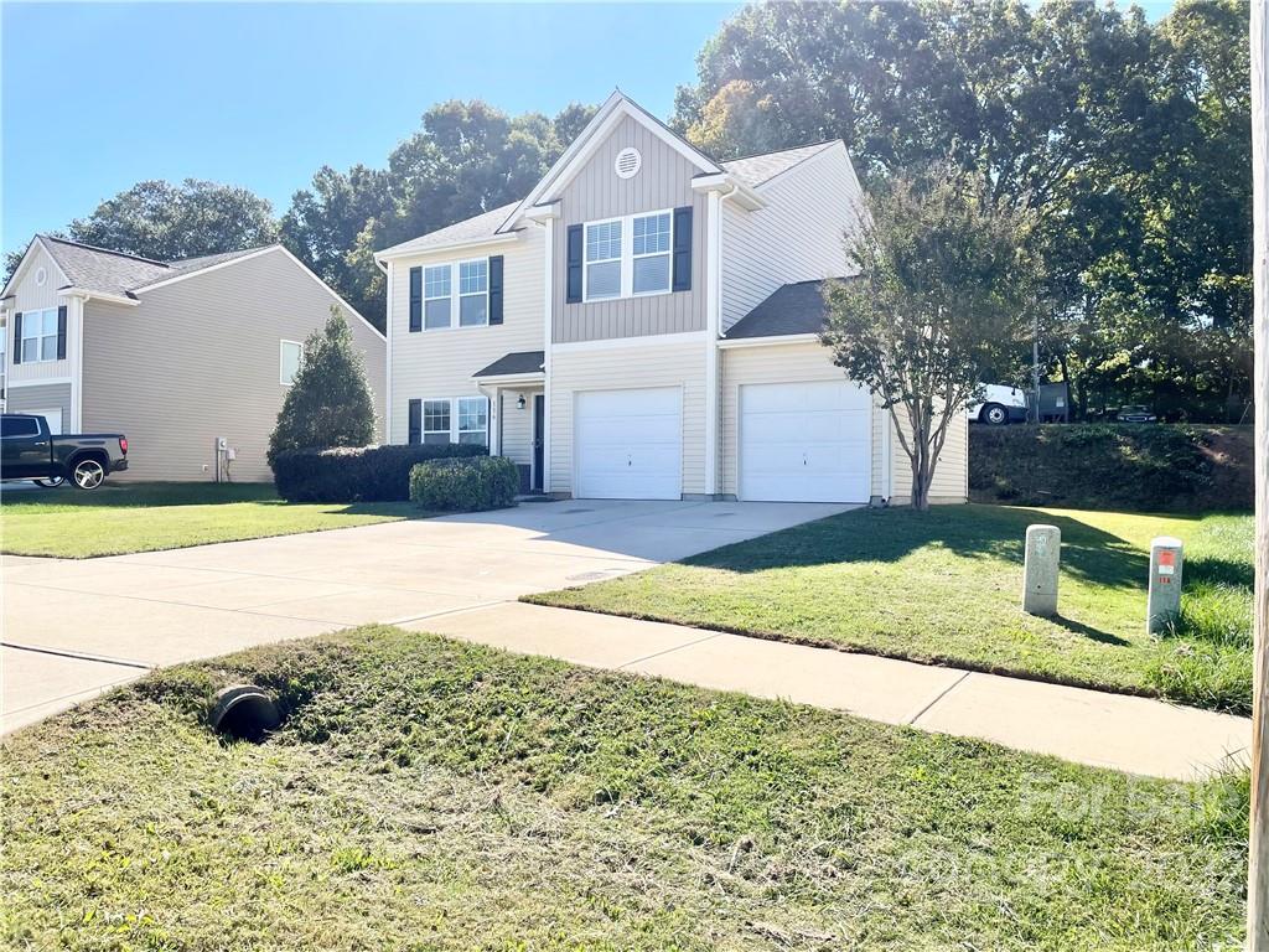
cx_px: 634
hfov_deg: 67.3
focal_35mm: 26
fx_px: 953
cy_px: 476
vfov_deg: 53.1
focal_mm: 4.2
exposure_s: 1/2959
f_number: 1.6
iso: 32
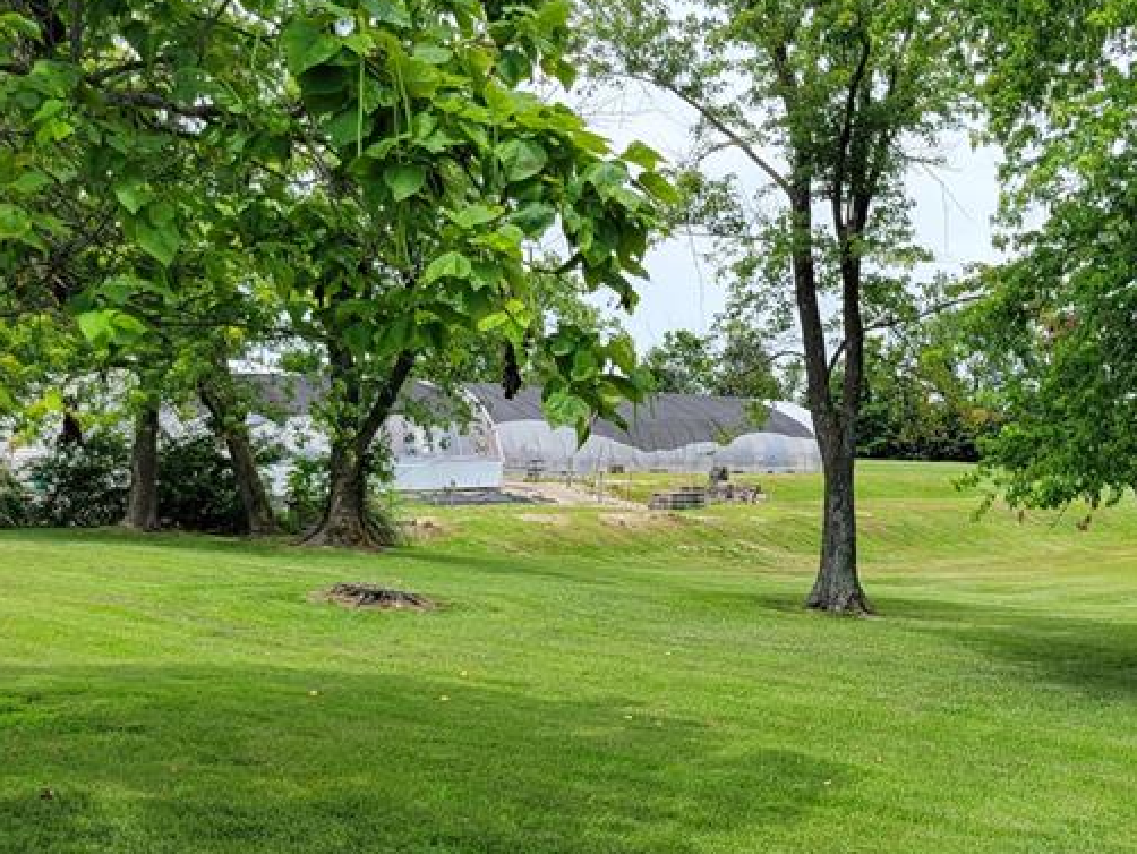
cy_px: 437
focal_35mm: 53
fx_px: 1742
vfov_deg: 27.5
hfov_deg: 35.4
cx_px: 849
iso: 40
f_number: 1.8
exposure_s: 1/1445
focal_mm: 5.4
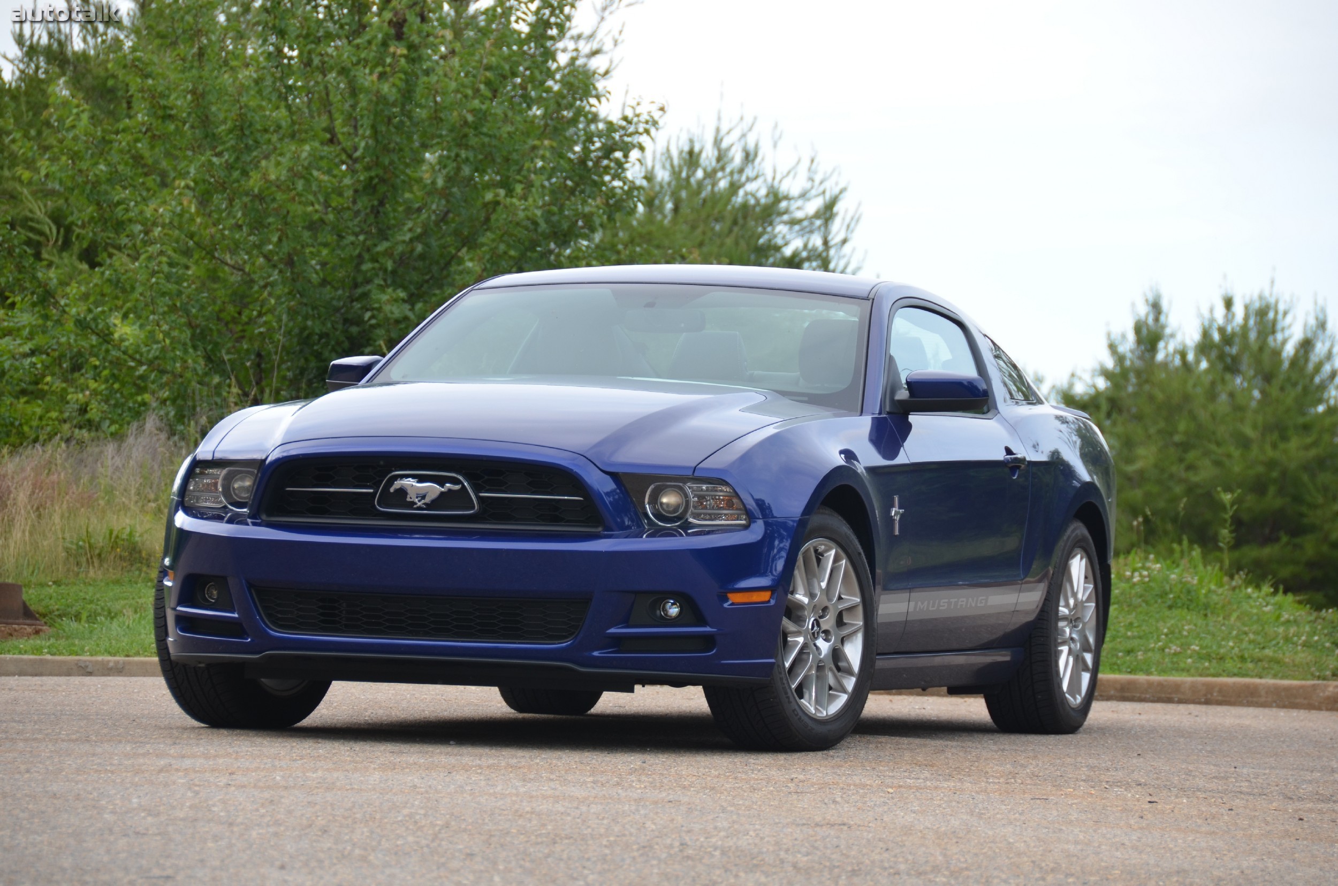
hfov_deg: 10.6
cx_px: 669
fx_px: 7233
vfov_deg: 7.0
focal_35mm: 195
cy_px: 443
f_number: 5.6
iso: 200
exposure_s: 1/200
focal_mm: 130
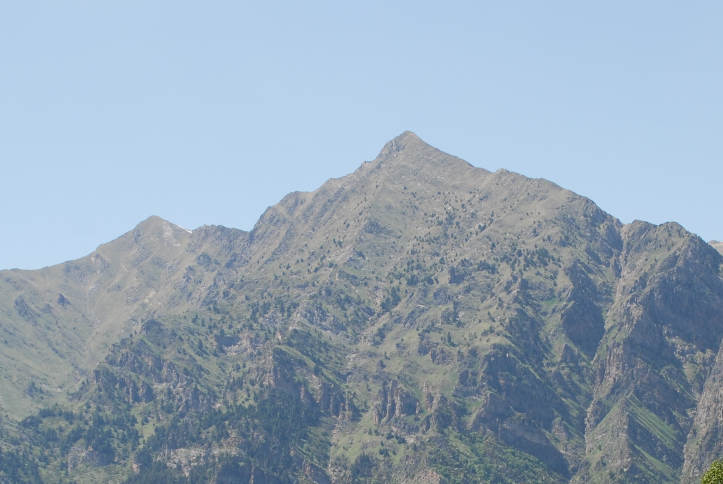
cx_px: 530
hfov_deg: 15.2
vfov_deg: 10.2
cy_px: 522
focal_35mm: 134
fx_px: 2695
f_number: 7.1
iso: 100
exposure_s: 1/160
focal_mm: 40
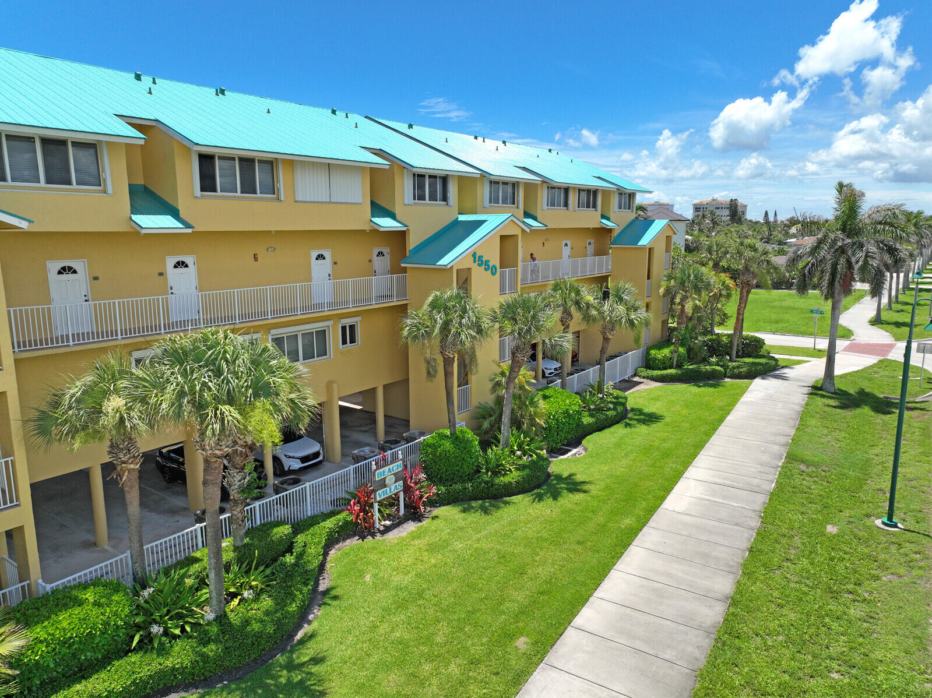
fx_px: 646
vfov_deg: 56.8
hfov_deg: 71.6
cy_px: 349
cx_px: 466
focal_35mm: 24
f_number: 2.8
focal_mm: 12.29
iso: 110
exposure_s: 1/2000
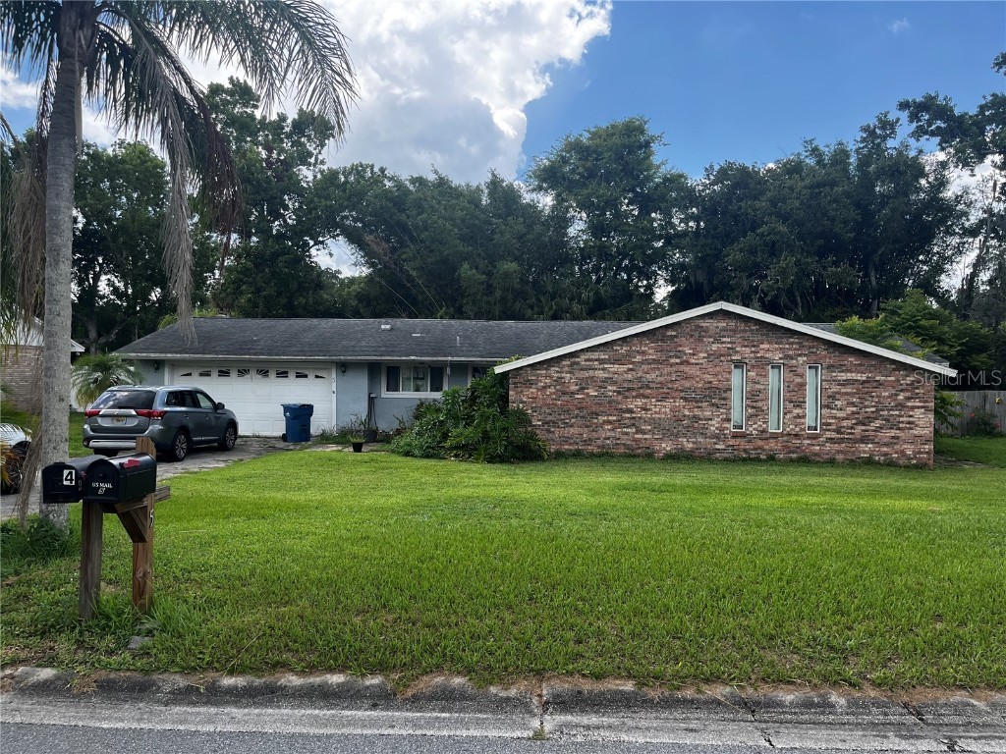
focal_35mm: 26
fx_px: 756
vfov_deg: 53.1
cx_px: 503
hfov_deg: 67.3
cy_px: 377
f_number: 1.6
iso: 50
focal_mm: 5.1
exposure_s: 1/967
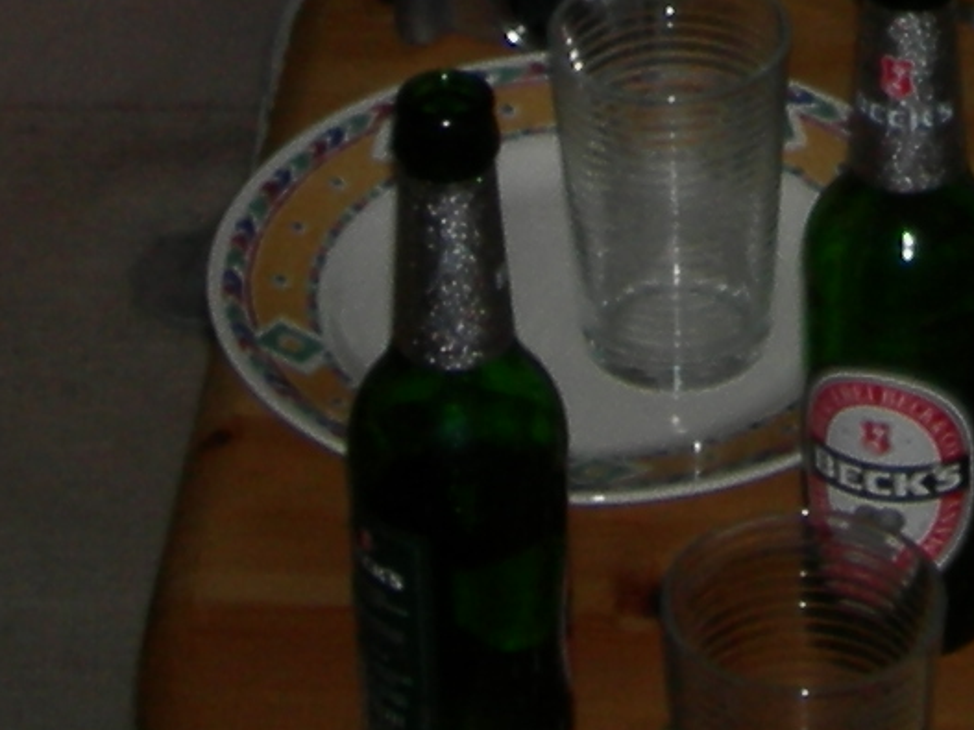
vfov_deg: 7.8
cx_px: 972
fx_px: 4979
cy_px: -1044
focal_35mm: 177
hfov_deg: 11.1
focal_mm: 7.5
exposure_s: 1/60.1
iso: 64
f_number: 4.8
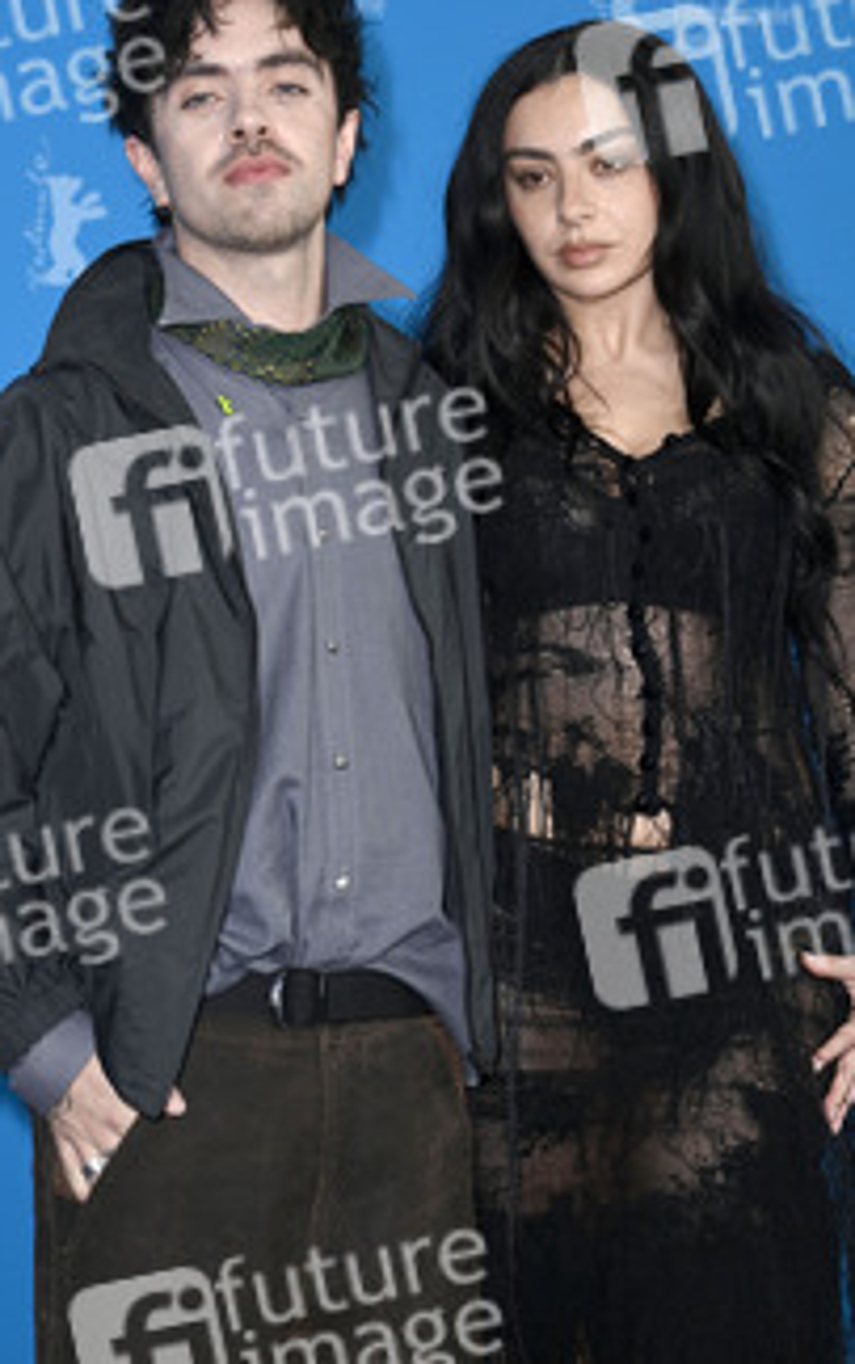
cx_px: 409
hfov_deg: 12.7
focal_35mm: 103
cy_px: 699
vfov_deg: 20.2
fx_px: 3833
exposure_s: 1/250
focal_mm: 82
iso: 800
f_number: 5.6
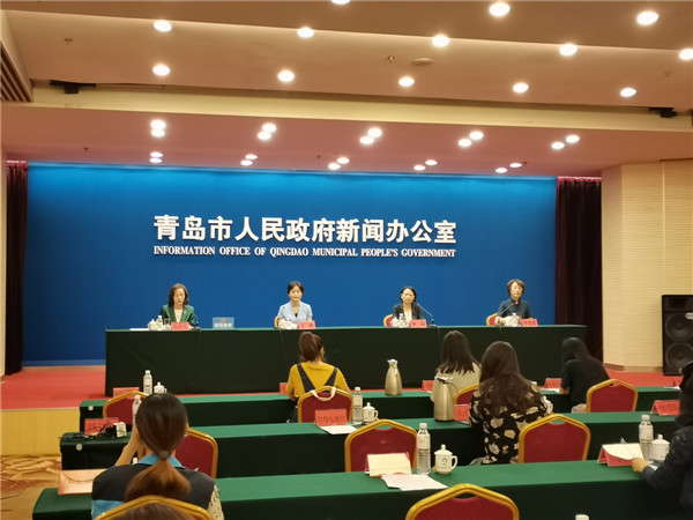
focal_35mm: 45
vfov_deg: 32.2
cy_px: 260
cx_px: 346
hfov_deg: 42.1
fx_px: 901
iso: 400
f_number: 1.8
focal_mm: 5.58
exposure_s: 1/33.3
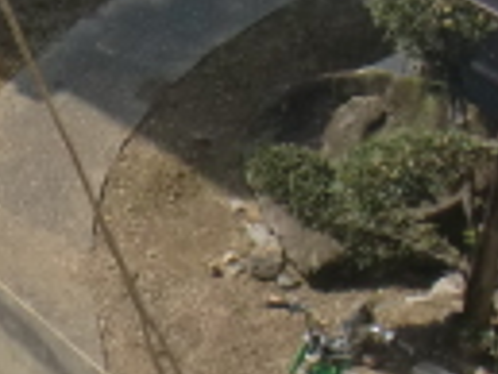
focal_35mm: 188
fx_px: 2707
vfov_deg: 7.8
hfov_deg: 10.1
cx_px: -274
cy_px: 463
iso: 64
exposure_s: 1/640
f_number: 3.9
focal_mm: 6.66
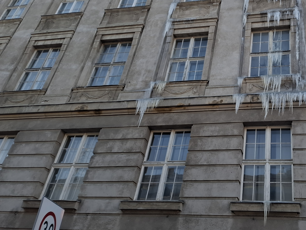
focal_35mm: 37
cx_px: 239
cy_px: 82
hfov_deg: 47.8
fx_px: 327
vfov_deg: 38.3
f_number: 1.8
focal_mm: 5.54
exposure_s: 1/265
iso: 50
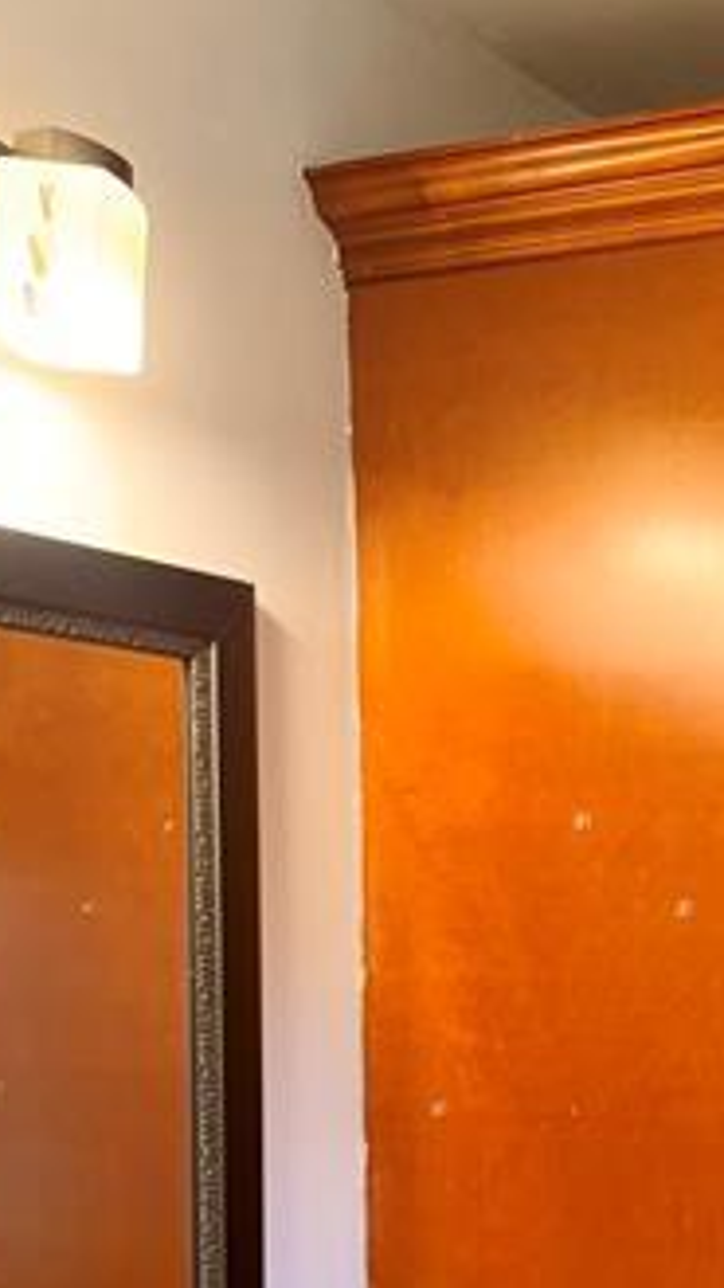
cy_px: 1049
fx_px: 2082
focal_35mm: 61
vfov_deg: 33.3
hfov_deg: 18.1
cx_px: 1010
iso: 125
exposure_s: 1/120
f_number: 1.78
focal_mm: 6.76
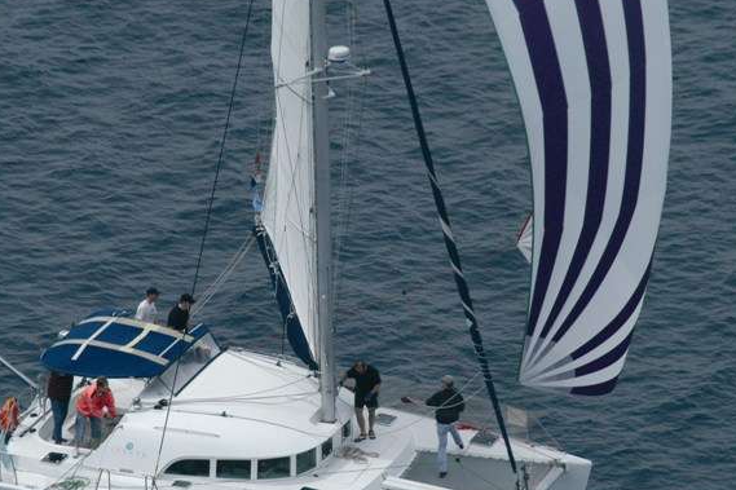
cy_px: 326
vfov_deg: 5.4
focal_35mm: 252
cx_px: 316
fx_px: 5150
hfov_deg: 8.2
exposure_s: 1/1250
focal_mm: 120
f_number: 10
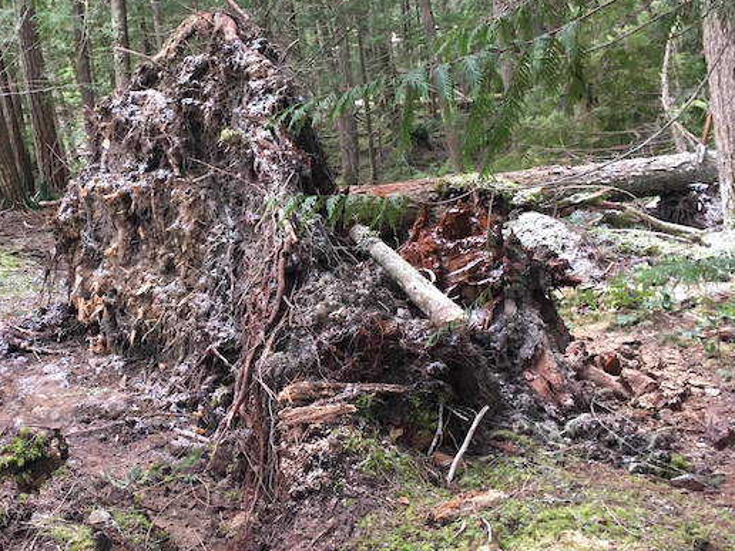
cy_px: 204
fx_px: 955
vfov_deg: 32.0
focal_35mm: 45
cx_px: 236
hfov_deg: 41.5
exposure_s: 1/30
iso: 100
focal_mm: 4.15
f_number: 2.2
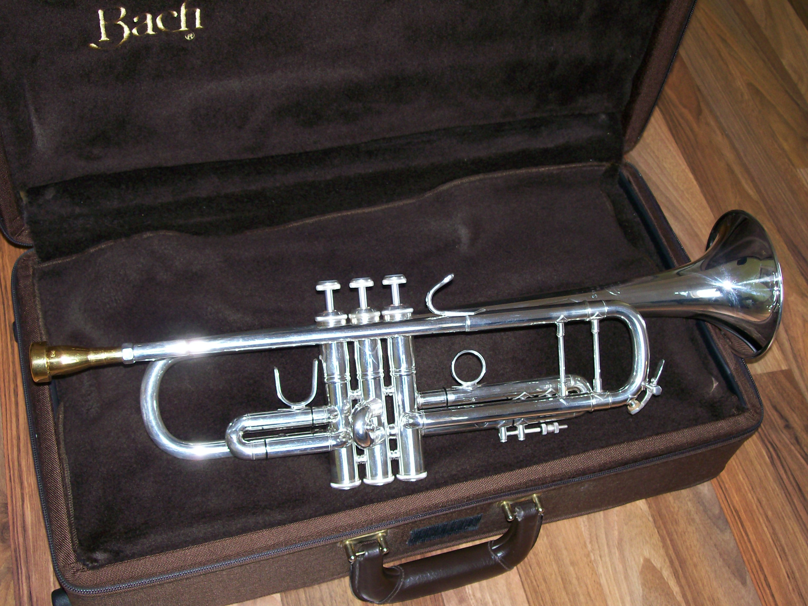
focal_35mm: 45
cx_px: 404
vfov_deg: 32.2
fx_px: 1050
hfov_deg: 42.1
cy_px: 303
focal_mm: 7.6
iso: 80
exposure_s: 1/73.1
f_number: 3
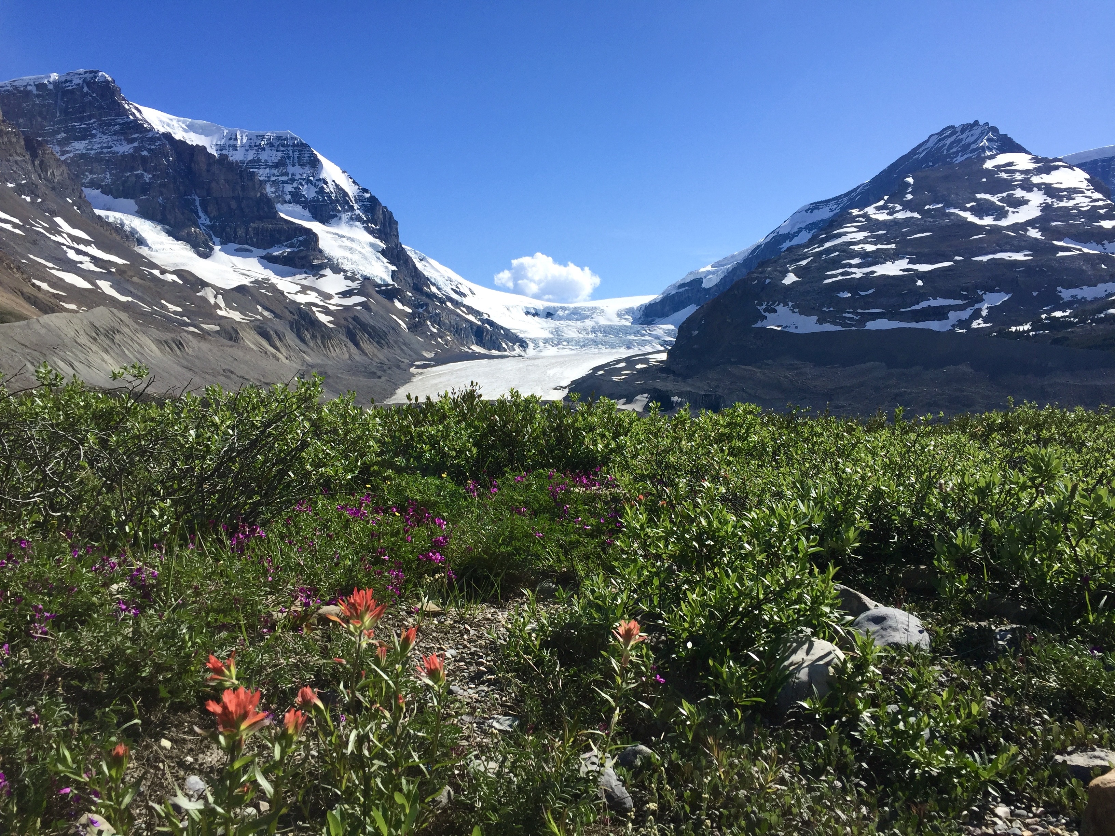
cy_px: 418
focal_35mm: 29
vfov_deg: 48.2
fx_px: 934
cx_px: 558
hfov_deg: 61.7
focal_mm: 4.15
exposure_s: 1/2825
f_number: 2.2
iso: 32
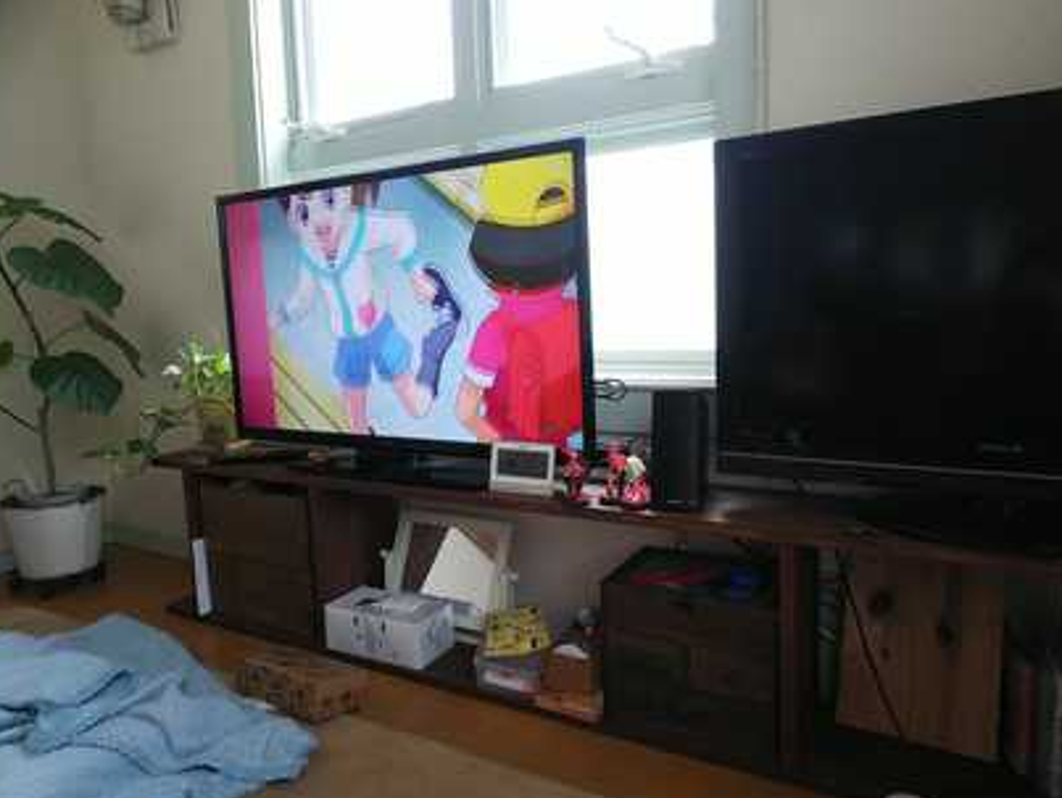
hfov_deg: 71.5
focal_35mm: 24
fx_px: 737
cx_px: 551
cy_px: 387
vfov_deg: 56.9
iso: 50
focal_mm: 3.4
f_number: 1.94
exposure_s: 1/30
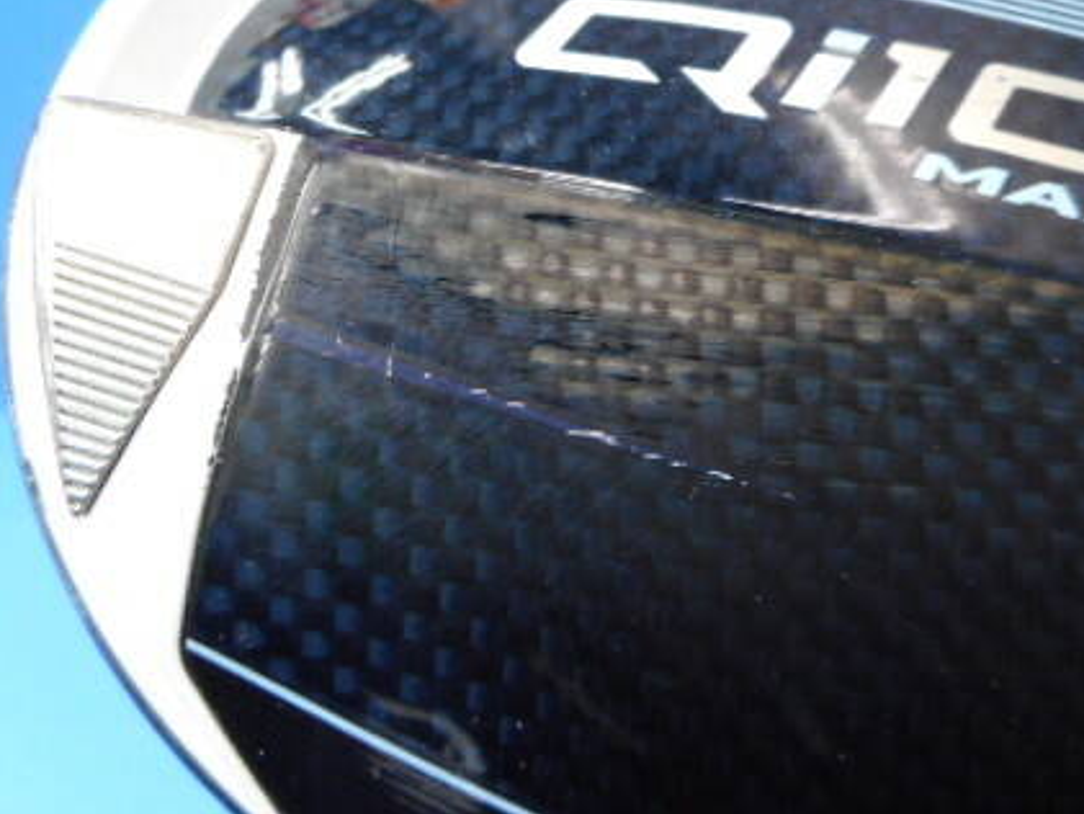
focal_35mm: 38
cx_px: 610
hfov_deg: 48.8
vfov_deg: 37.4
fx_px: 1190
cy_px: 281
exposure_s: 1/30
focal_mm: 4.5
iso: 220
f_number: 3.7
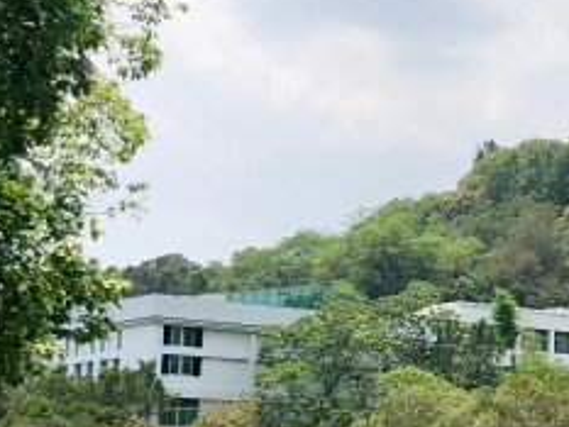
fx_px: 1579
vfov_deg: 15.4
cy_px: 285
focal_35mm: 96
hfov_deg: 18.7
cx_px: 769
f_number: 1.8
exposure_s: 1/2825
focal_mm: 3.99
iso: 20
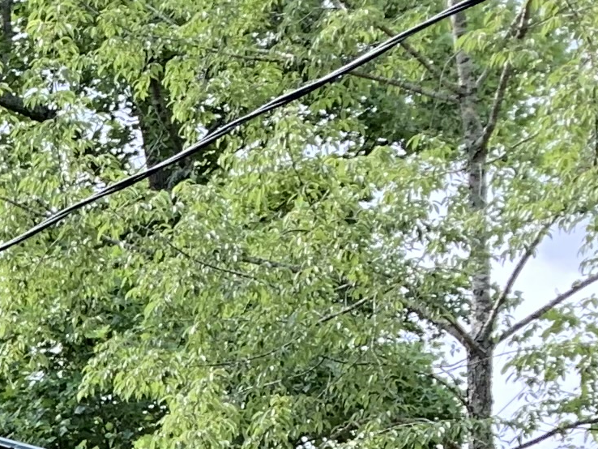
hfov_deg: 11.3
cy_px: 1187
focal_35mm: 142
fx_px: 2454
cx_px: -887
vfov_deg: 9.1
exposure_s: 1/122
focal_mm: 4.25
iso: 25
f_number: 1.8
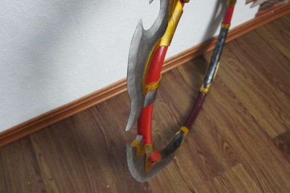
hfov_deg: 57.2
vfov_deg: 40.0
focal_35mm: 33
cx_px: 145
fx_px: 266
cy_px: 96
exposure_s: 1/30
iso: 400
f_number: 4
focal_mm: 22
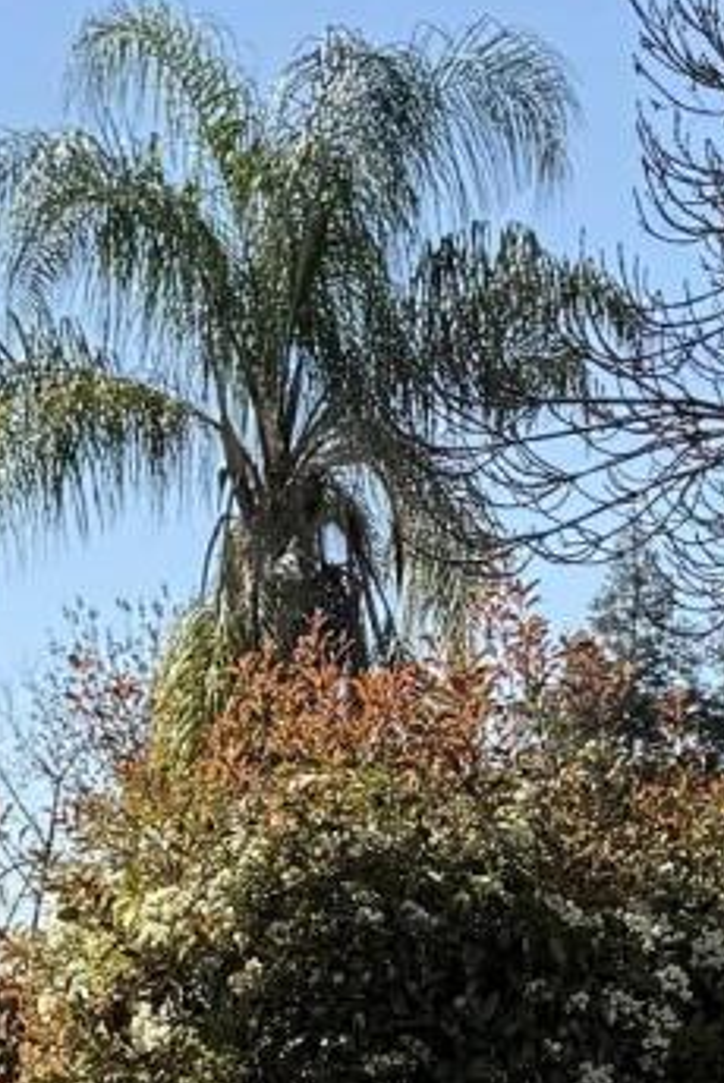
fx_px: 4365
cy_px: 1593
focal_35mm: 145
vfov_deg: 13.4
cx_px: 460
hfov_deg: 9.5
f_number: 1.78
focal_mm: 6.76
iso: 80
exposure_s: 1/3021
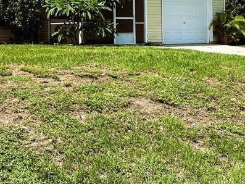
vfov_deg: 21.5
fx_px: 474
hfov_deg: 27.7
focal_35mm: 67
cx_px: 14
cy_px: 22
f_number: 1.8
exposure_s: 1/3125
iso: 32
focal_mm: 4.25
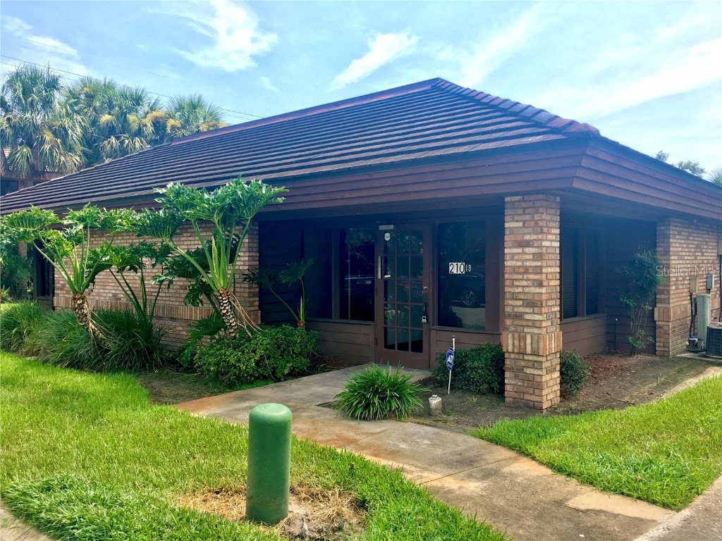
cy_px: 270
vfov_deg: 48.2
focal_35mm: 29
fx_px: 605
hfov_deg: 61.7
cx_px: 361
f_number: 2.2
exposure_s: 1/348
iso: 25
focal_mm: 4.15
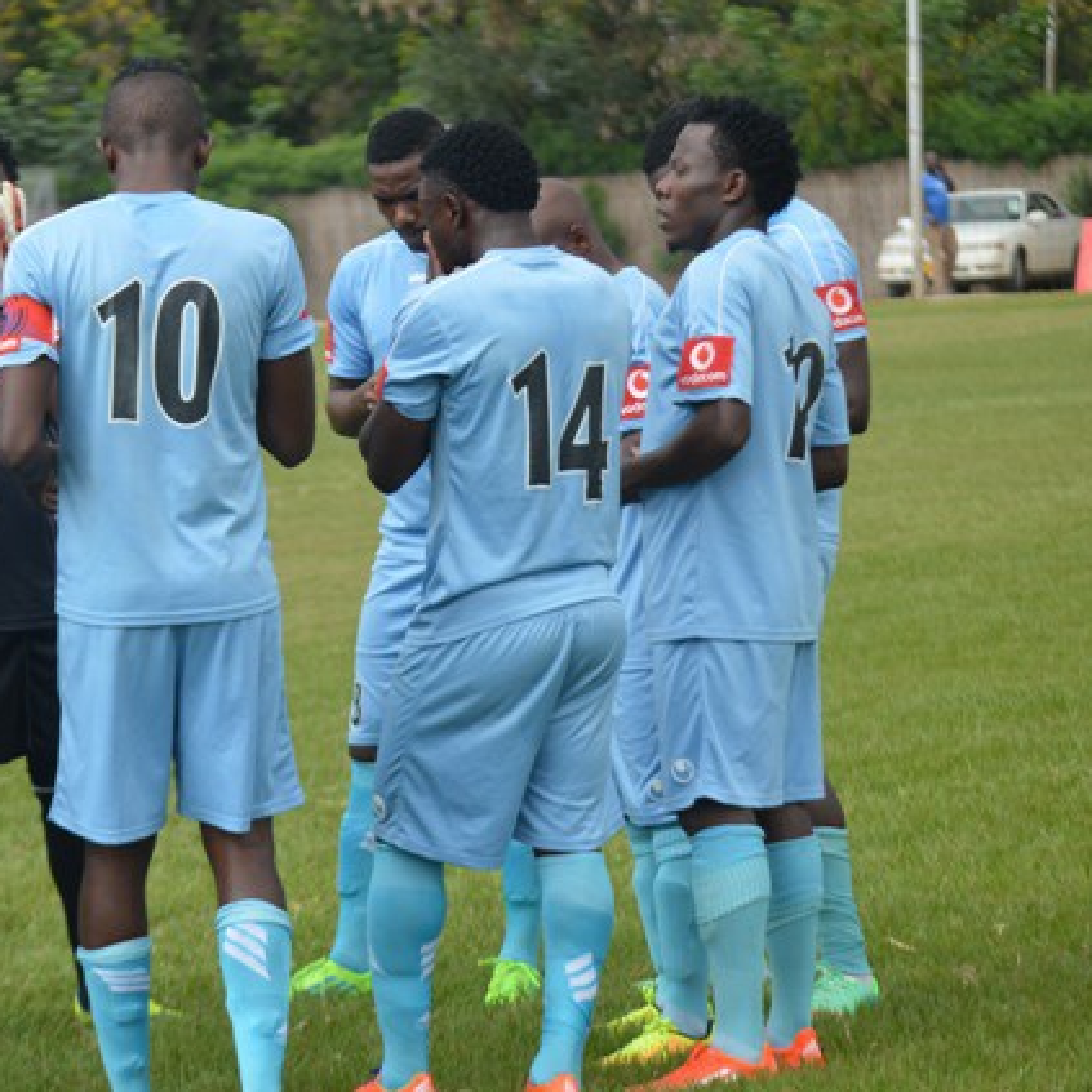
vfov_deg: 9.3
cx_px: 274
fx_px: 6745
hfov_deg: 9.2
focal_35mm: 189
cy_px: 545
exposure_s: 1/250
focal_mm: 98
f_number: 5.6
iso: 100
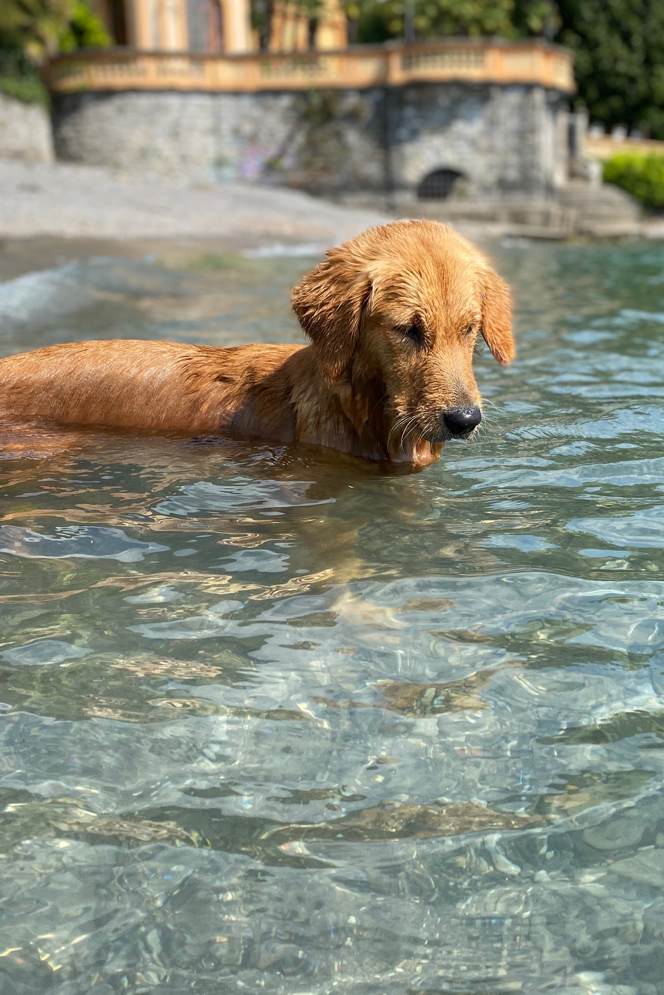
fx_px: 1023
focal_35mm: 37
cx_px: 438
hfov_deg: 35.6
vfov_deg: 51.9
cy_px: 493
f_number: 1.8
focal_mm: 4.25
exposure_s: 1/1653
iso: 32
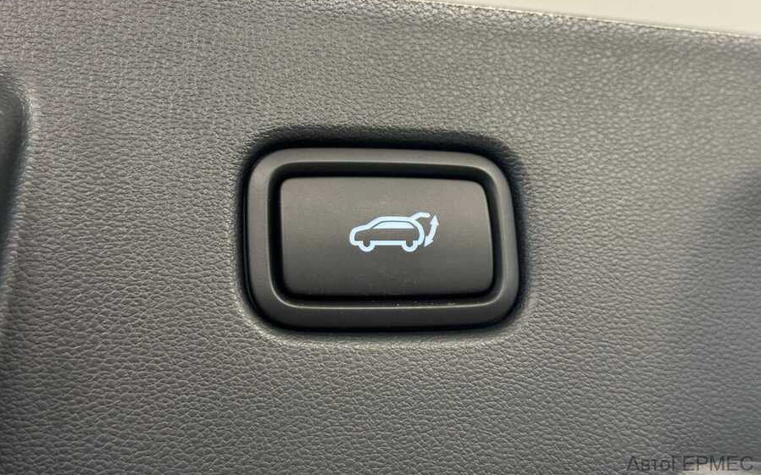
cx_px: 380
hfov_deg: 39.6
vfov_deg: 25.3
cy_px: 194
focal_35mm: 51
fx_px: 1058
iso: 250
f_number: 1.78
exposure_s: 1/50
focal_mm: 6.86
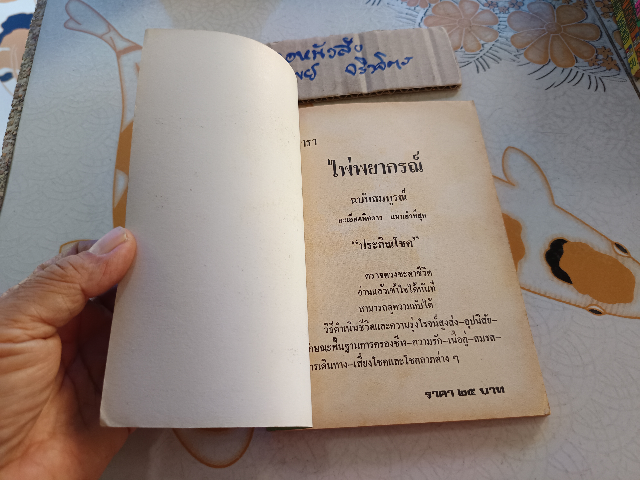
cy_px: 240
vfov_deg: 56.8
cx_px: 320
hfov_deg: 71.6
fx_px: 444
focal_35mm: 24
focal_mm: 5.31
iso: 674
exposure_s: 1/50
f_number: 1.7
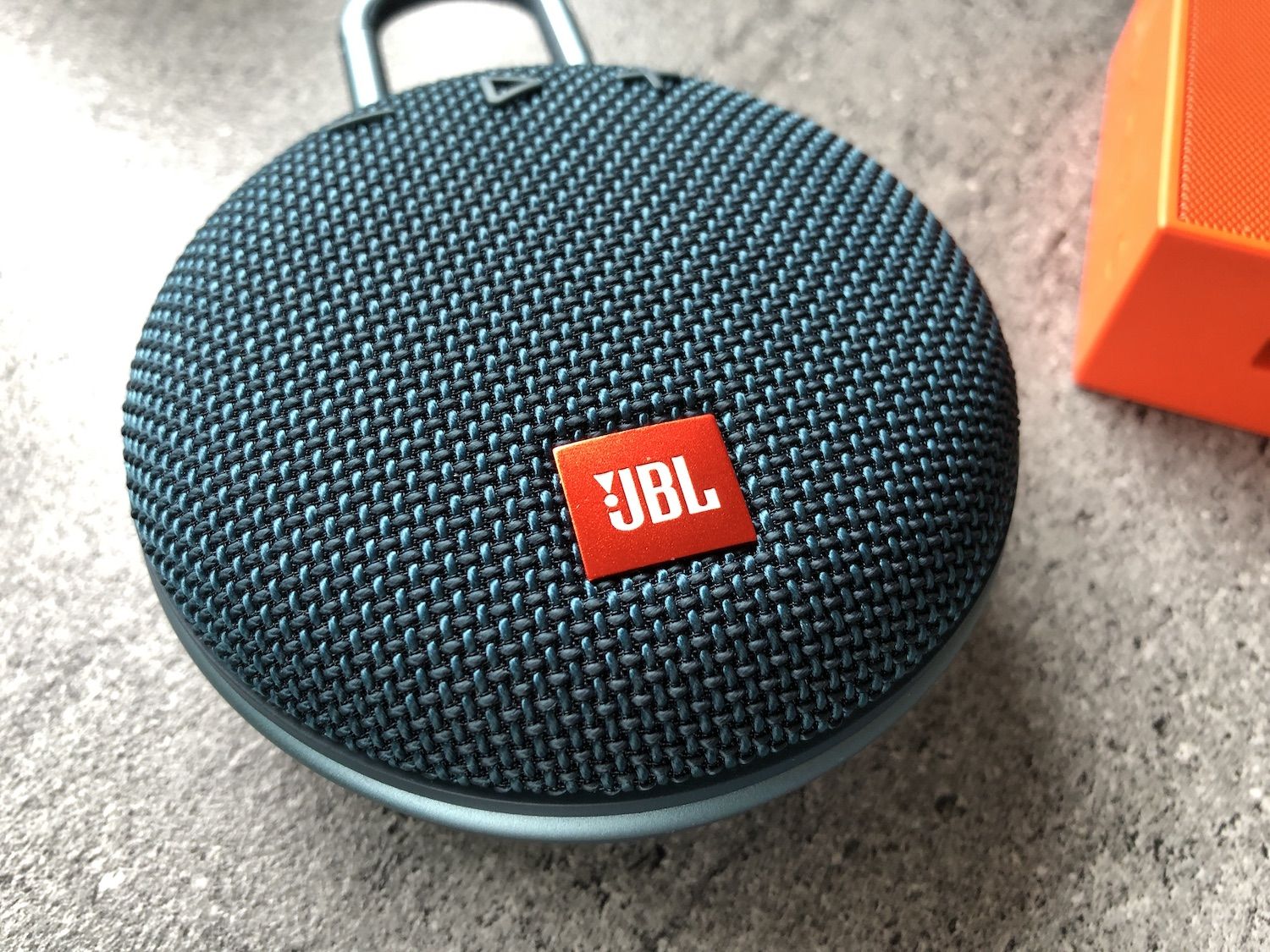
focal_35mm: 28
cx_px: 635
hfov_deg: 63.4
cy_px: 476
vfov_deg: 49.7
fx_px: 1027
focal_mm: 4
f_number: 1.8
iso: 40
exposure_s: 1/24
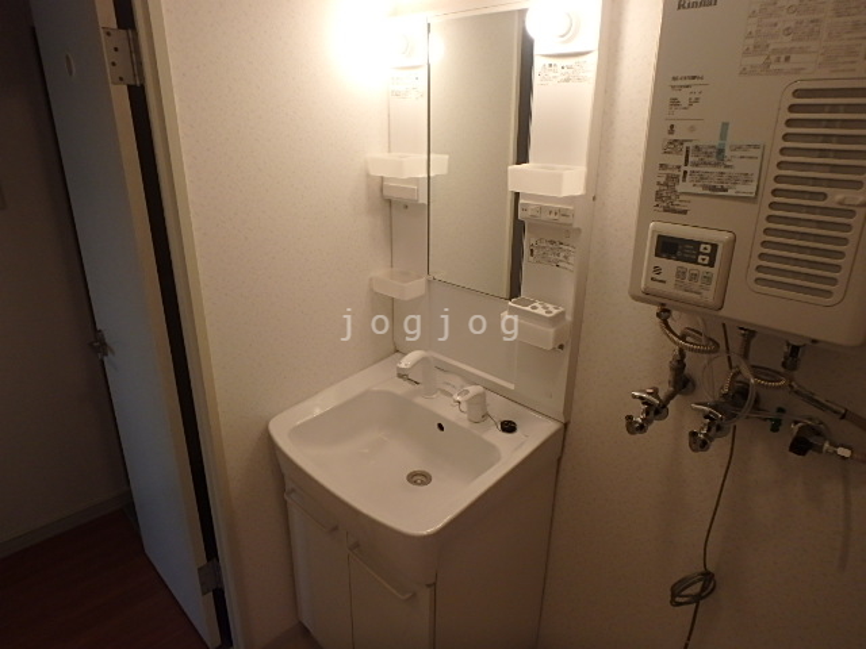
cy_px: 324
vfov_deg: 63.4
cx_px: 433
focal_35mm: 21
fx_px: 525
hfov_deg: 79.0
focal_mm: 3.7
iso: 200
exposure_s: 1/50
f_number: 3.5
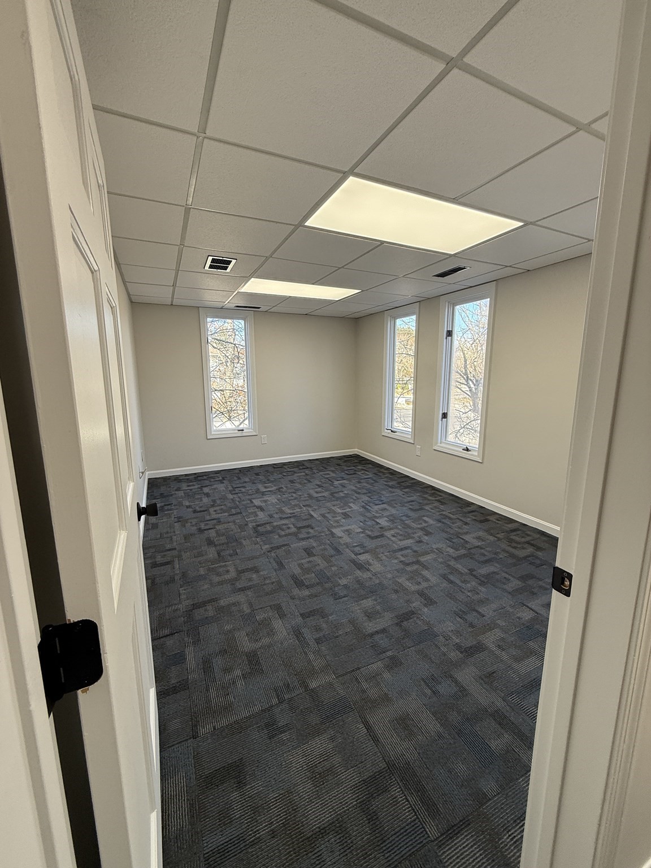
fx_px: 351
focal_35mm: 14
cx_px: 326
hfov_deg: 85.7
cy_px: 434
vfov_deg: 102.1
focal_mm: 2.22
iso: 64
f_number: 2.2
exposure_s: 1/120
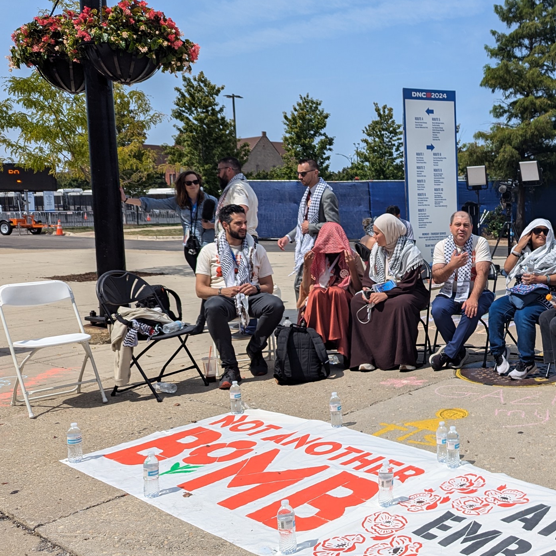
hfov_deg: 40.0
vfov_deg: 42.8
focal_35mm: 39
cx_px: 491
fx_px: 709
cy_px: 309
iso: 51
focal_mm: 6.81
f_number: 1.85
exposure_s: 1/2513
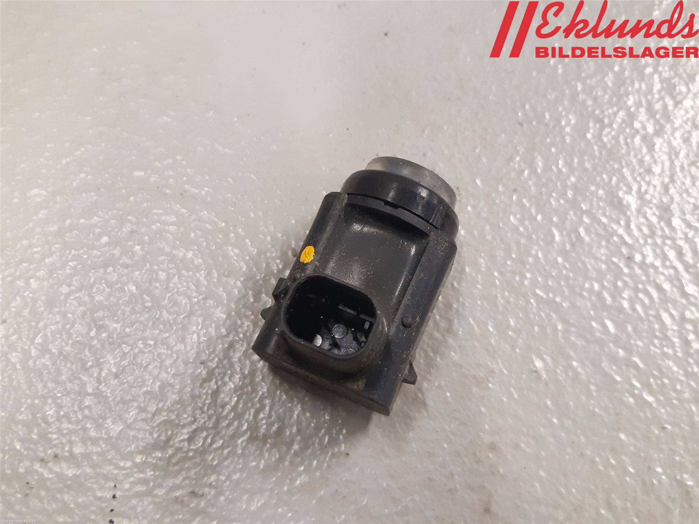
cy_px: 262
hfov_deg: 67.3
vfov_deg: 53.1
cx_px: 350
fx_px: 525
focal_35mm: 26
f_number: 1.7
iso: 200
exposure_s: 1/50
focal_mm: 3.93
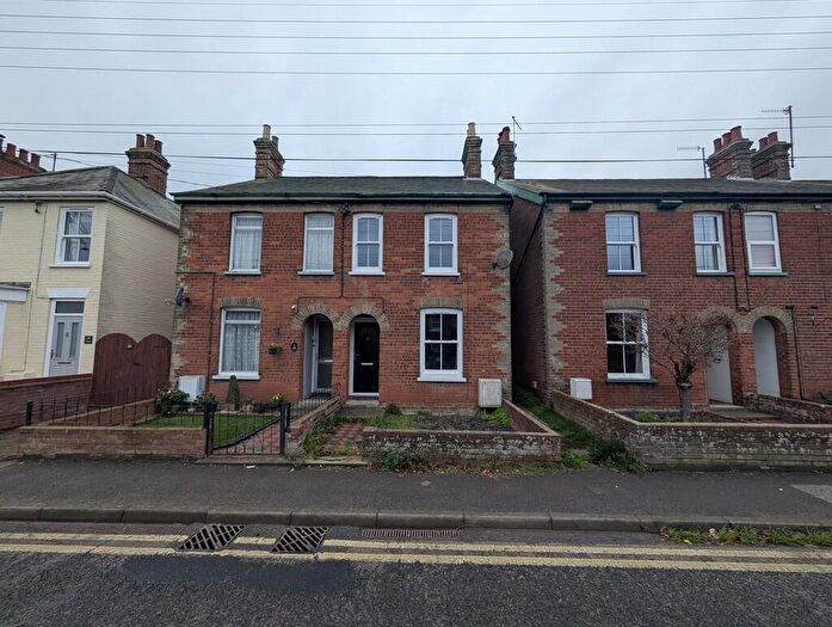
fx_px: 289
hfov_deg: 110.4
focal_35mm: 12
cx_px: 416
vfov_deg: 94.7
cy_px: 314
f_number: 1.7
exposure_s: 1/440
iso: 50
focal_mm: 2.02
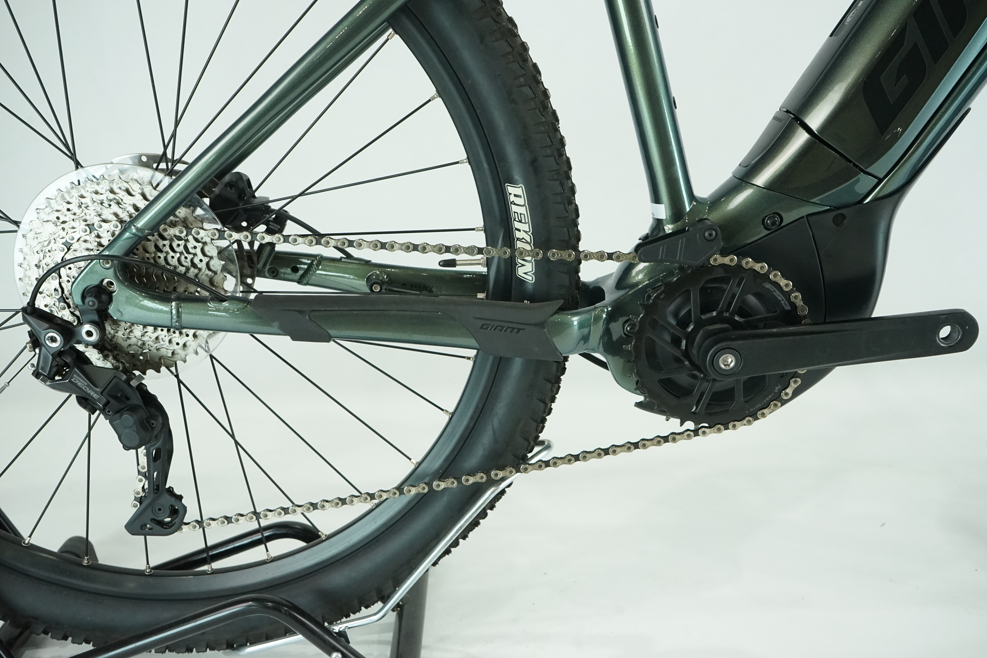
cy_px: 329
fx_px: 932
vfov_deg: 38.9
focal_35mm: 34
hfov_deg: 55.8
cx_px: 494
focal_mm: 34
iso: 3200
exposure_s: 1/200
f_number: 8
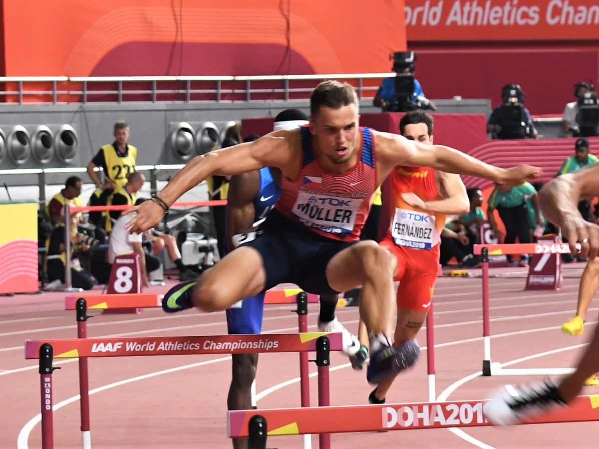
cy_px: 224
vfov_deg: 13.0
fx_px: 1972
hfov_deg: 17.3
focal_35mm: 114
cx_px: 314
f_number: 5
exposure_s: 1/200
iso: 1000
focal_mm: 70
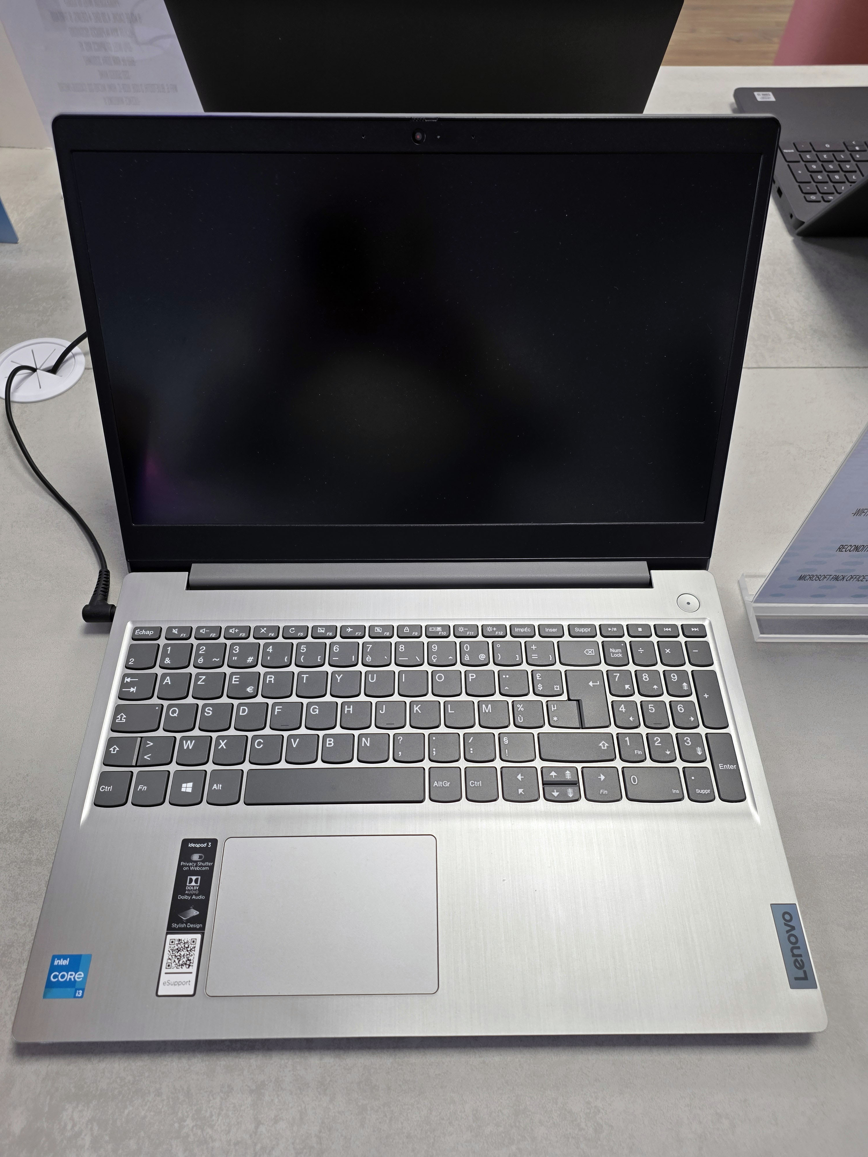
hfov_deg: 58.9
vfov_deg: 73.9
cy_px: 578
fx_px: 769
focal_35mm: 23
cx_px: 434
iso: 64
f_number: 1.7
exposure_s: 1/100
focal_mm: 6.25
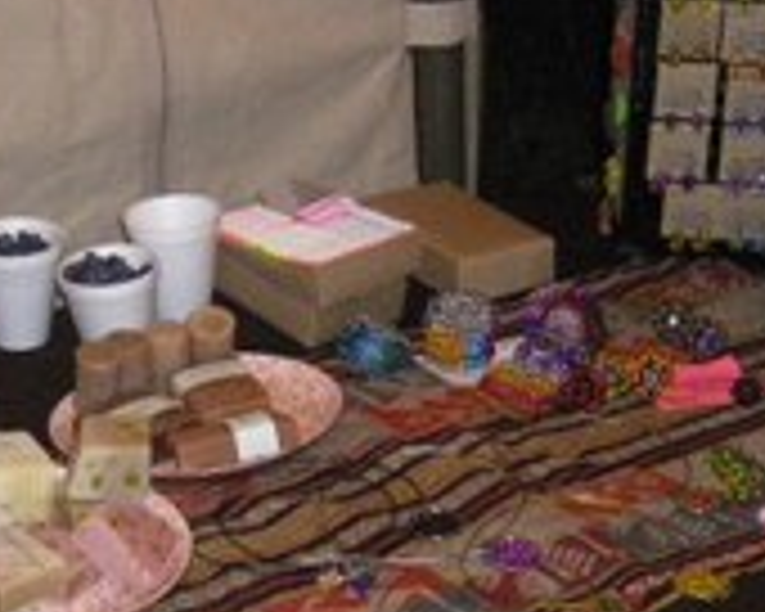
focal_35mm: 98
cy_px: 360
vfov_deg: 15.7
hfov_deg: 19.5
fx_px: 2219
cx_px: 297
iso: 800
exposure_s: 1/50
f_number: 3.5
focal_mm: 6.3
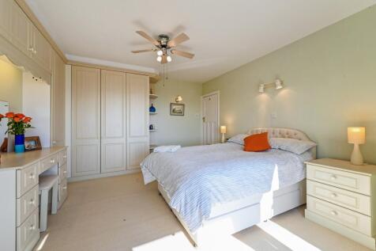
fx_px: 146
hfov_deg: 104.3
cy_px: 126
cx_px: 188
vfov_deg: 81.2
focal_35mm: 14
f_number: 16
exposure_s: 1/50
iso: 400
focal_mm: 14
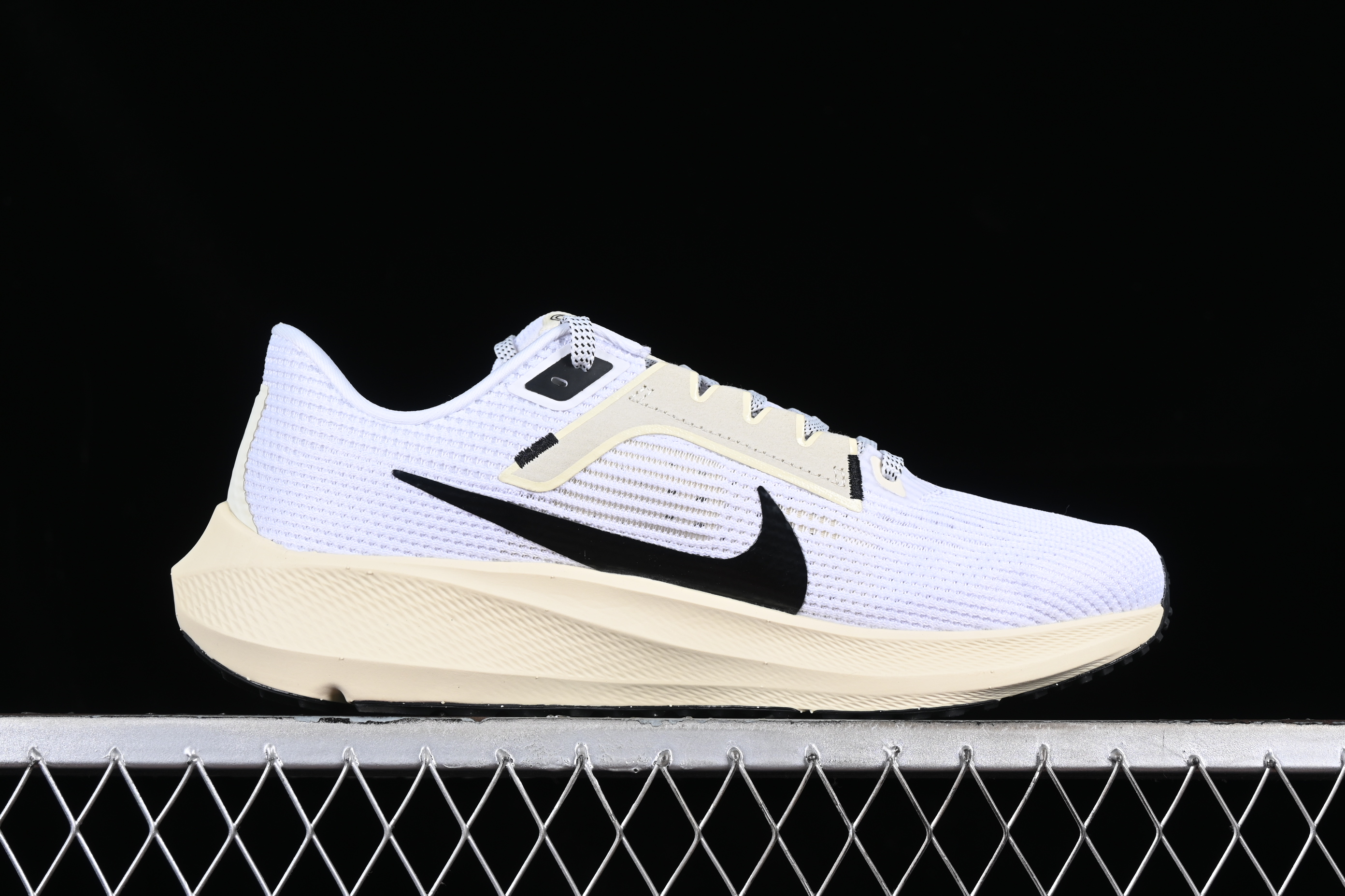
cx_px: 672
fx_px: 2802
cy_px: 448
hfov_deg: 27.0
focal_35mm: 75
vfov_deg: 18.2
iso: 160
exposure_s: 1/80
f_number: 8
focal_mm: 50
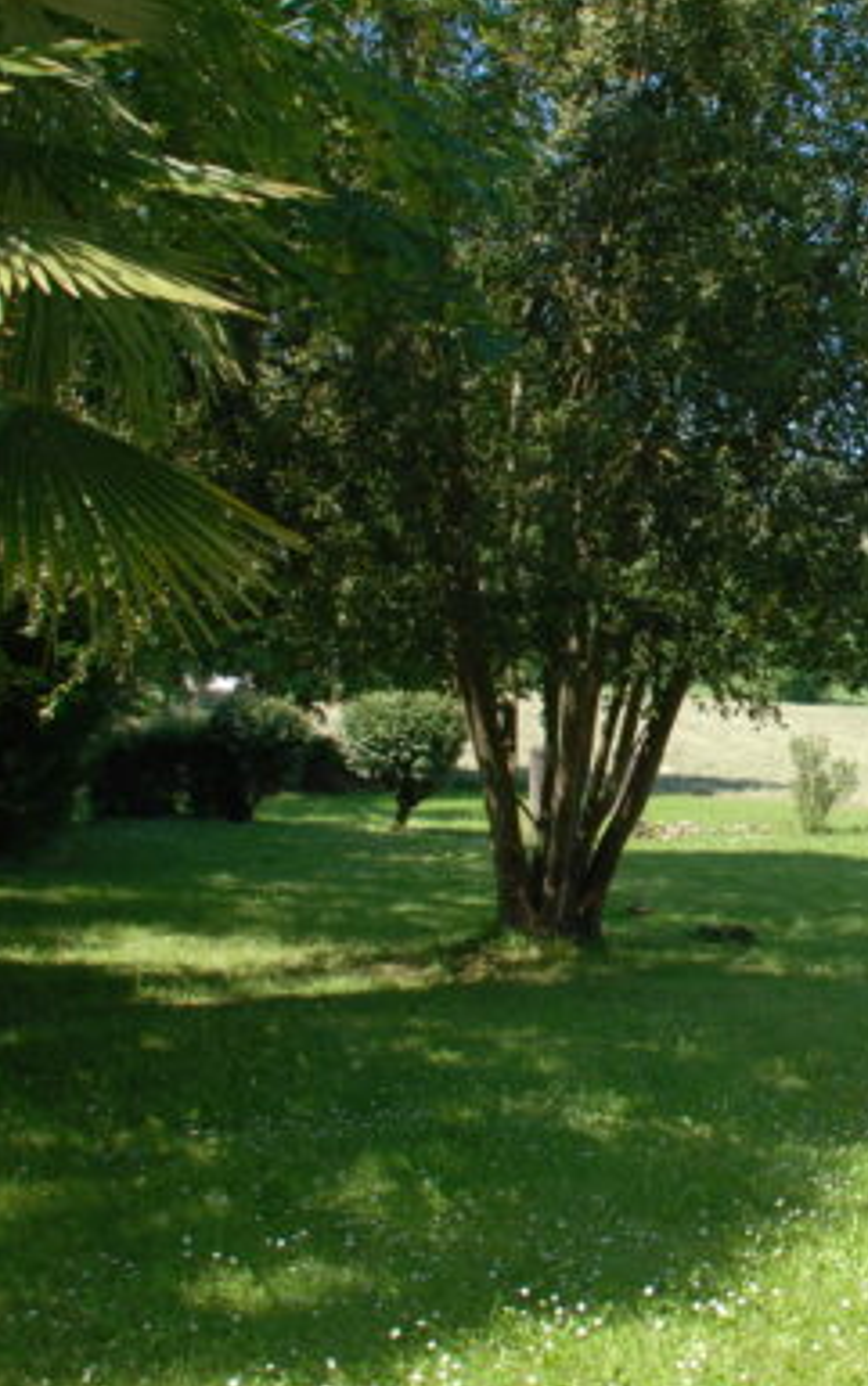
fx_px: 2079
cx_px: 890
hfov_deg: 22.6
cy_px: 626
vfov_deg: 36.8
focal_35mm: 55
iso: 100
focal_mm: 18
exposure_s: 1/200
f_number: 4.5
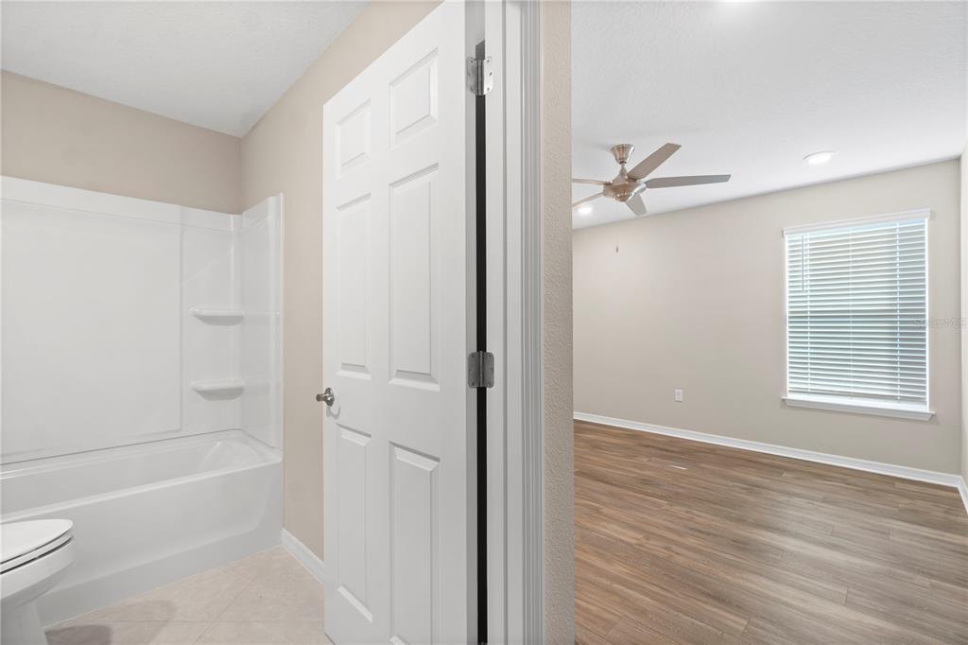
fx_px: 403
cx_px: 484
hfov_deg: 100.4
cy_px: 322
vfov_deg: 77.3
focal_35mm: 15
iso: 100
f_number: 8
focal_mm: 10
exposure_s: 1.3
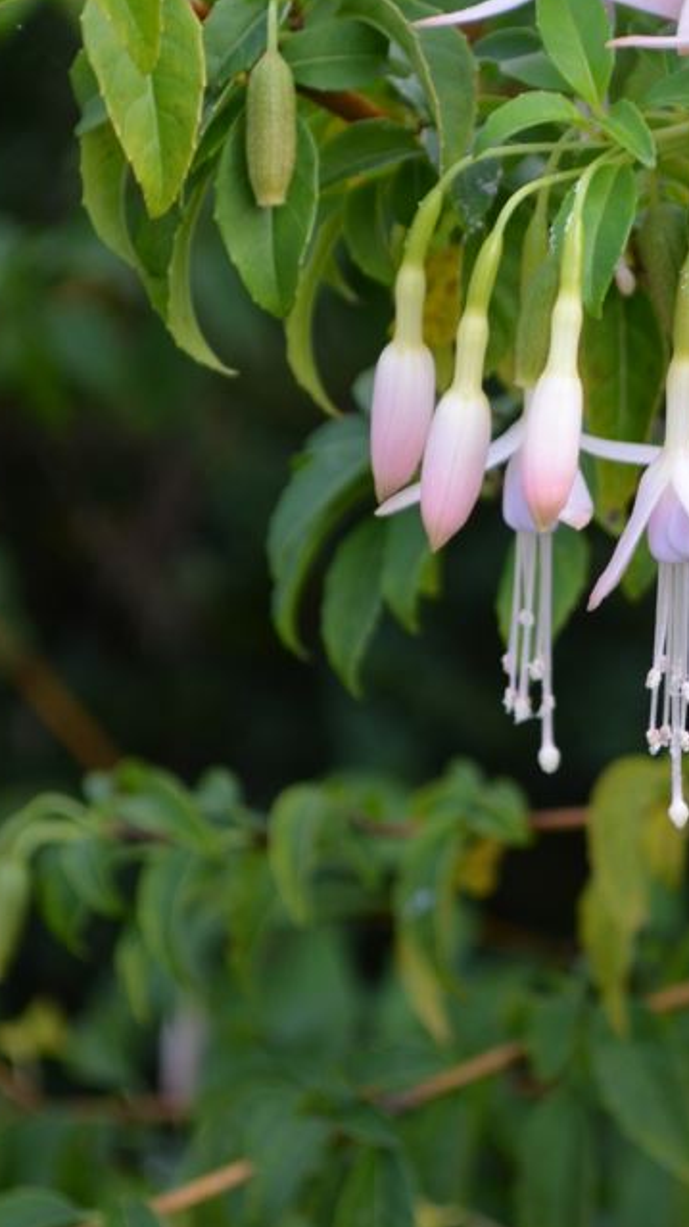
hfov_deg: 7.3
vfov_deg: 13.0
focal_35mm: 166
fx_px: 5397
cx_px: 633
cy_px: 514
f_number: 5.6
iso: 200
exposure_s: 1/125
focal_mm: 55
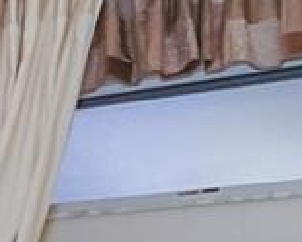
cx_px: -191
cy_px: 448
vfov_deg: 13.7
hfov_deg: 16.9
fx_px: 885
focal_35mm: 99
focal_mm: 16
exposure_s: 1/250
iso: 1000
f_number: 13
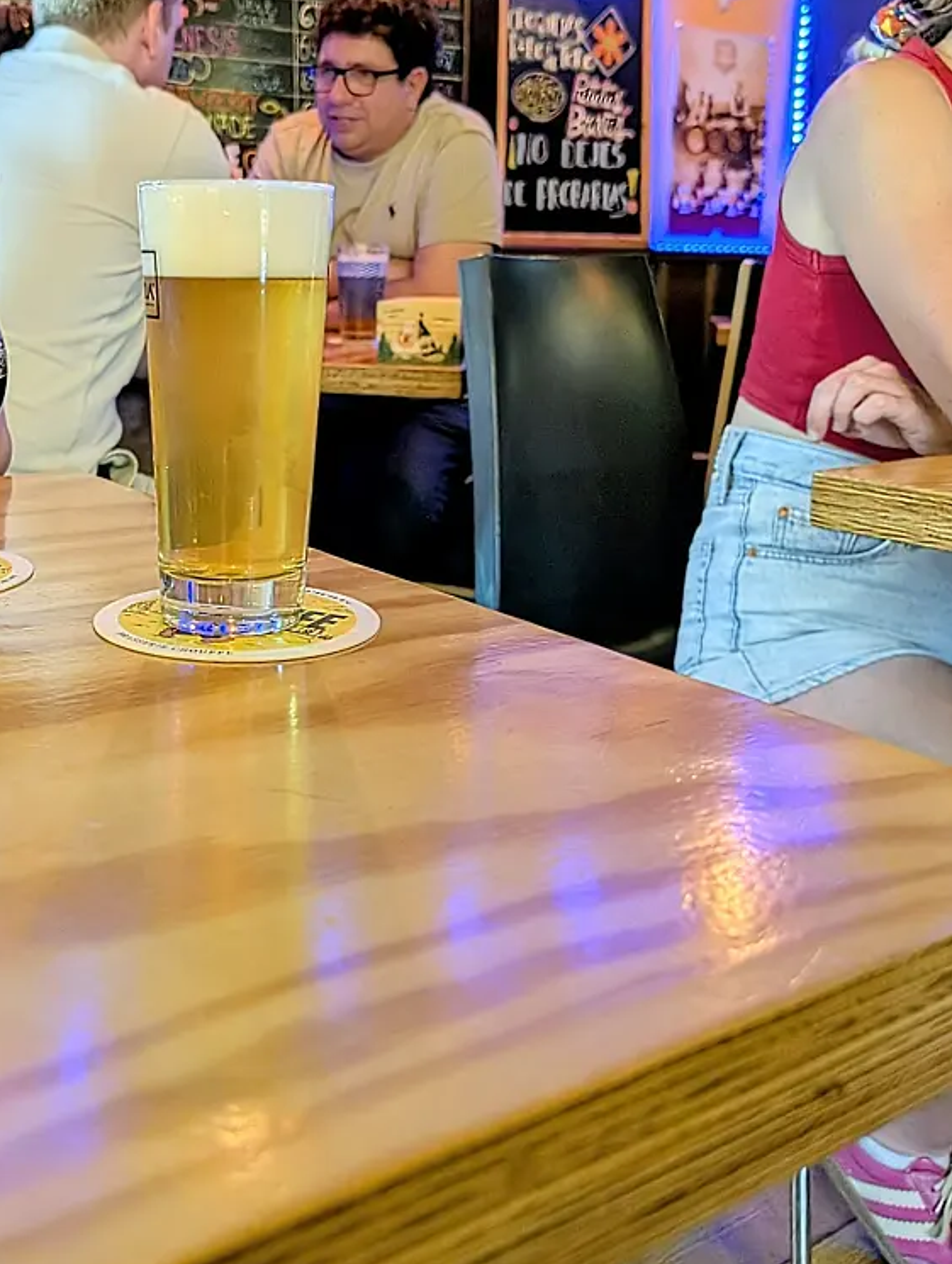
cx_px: 300
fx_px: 1207
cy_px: 417
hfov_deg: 42.3
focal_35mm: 33
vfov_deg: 54.1
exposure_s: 1/33.3
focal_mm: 6.9
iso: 184
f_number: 1.68
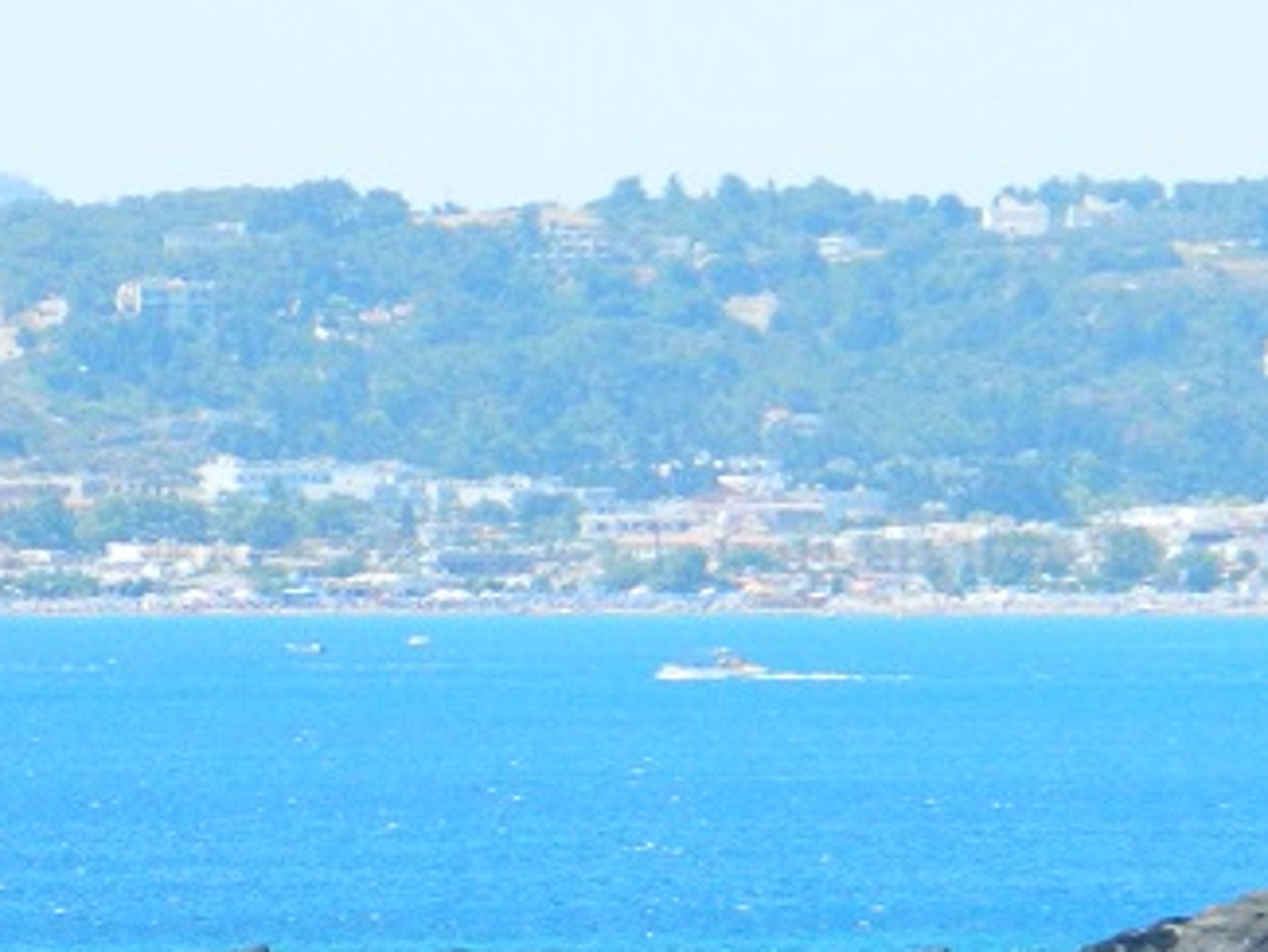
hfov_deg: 2.3
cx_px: 23
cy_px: 1159
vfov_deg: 1.7
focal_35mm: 856
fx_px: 31367
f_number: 5.6
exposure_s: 1/500
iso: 180
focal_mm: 50
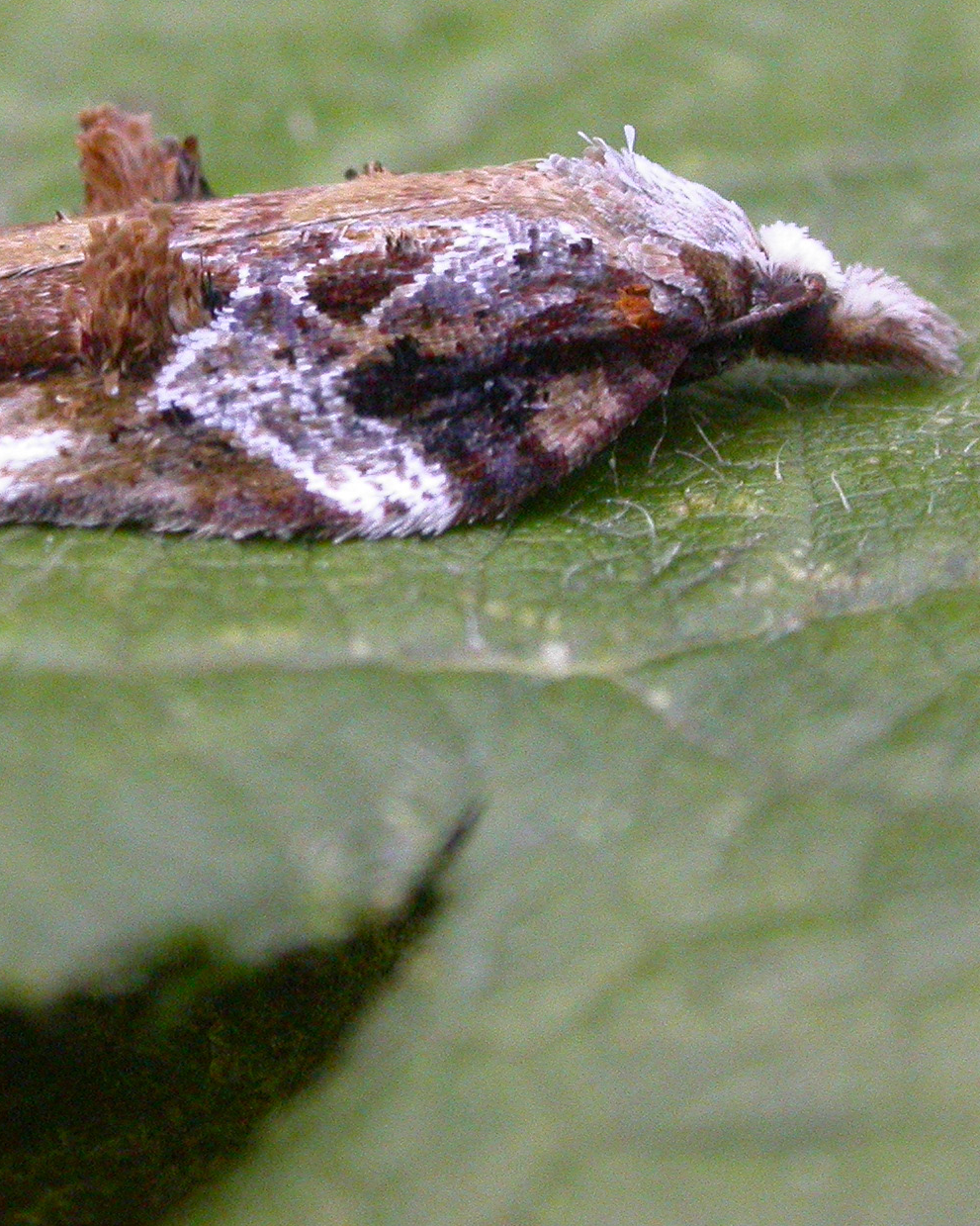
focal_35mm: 204
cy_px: 393
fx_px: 7397
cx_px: 274
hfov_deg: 7.6
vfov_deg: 9.5
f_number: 8.6
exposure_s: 1/98.1
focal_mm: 23.7
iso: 400
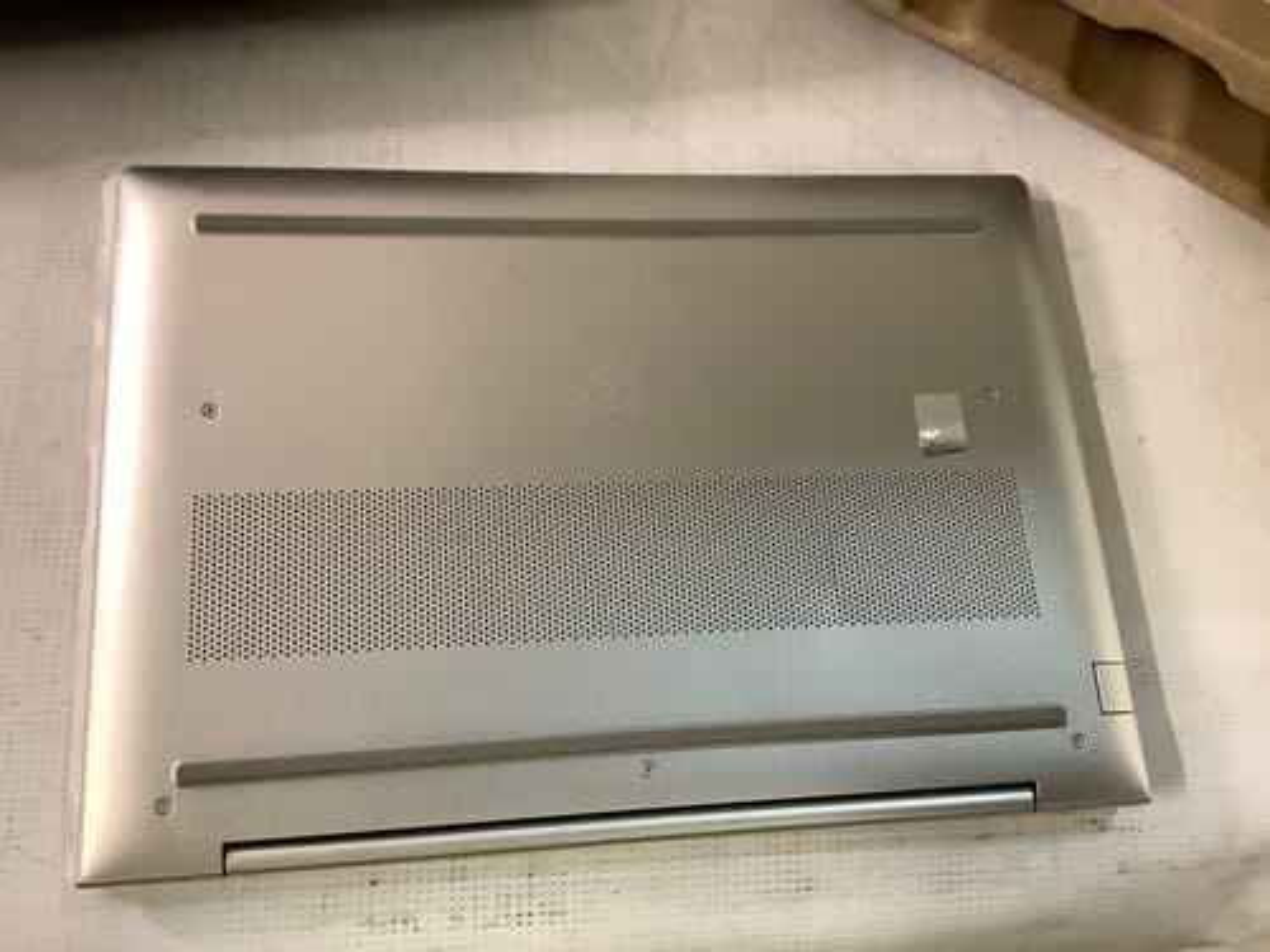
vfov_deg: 45.4
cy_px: 476
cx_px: 635
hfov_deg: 58.4
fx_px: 1137
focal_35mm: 31
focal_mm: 3.3
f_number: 2.4
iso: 200
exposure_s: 1/50
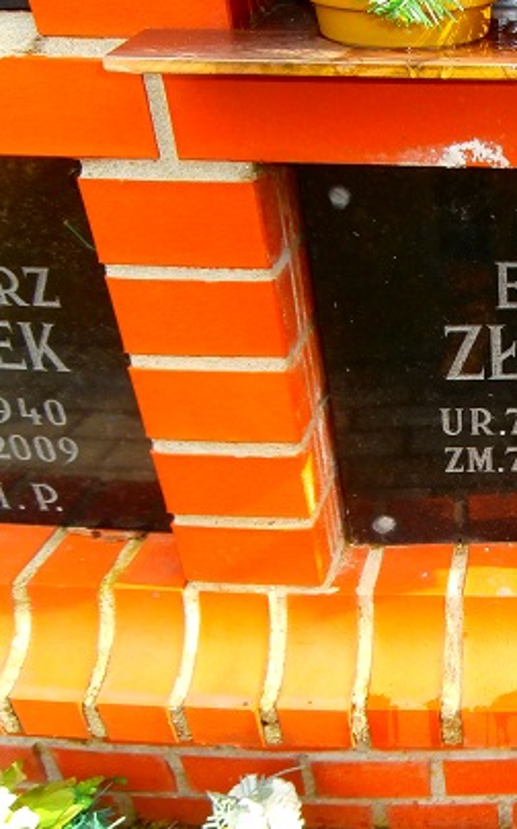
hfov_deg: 27.7
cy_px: 437
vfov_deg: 47.2
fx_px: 948
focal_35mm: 42
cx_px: 576
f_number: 3.2
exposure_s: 1/125
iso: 100
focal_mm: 4.43
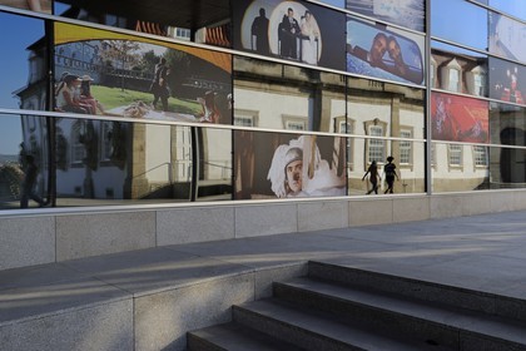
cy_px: 176
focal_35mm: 34
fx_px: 497
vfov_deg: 38.9
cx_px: 263
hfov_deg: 55.8
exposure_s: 1/160
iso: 200
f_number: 6.3
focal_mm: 34
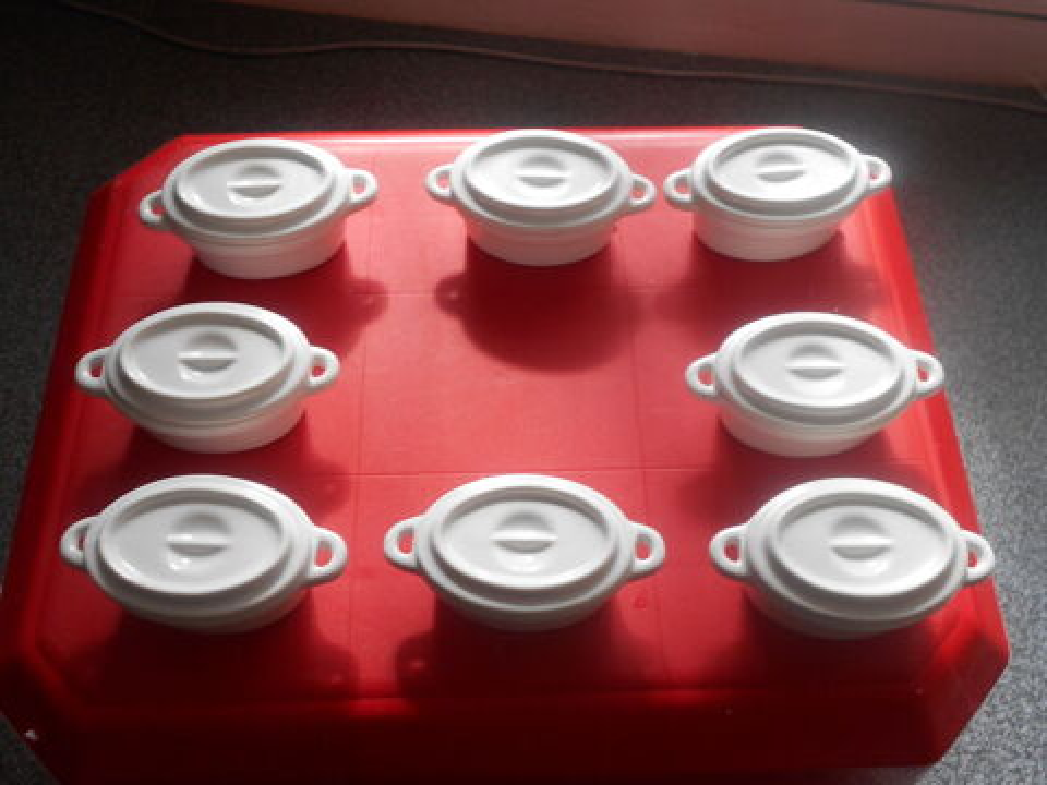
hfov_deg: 54.0
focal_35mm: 34
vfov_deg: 41.8
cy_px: 392
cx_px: 524
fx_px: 1028
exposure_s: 1/30
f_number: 3.6
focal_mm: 5.8
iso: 140
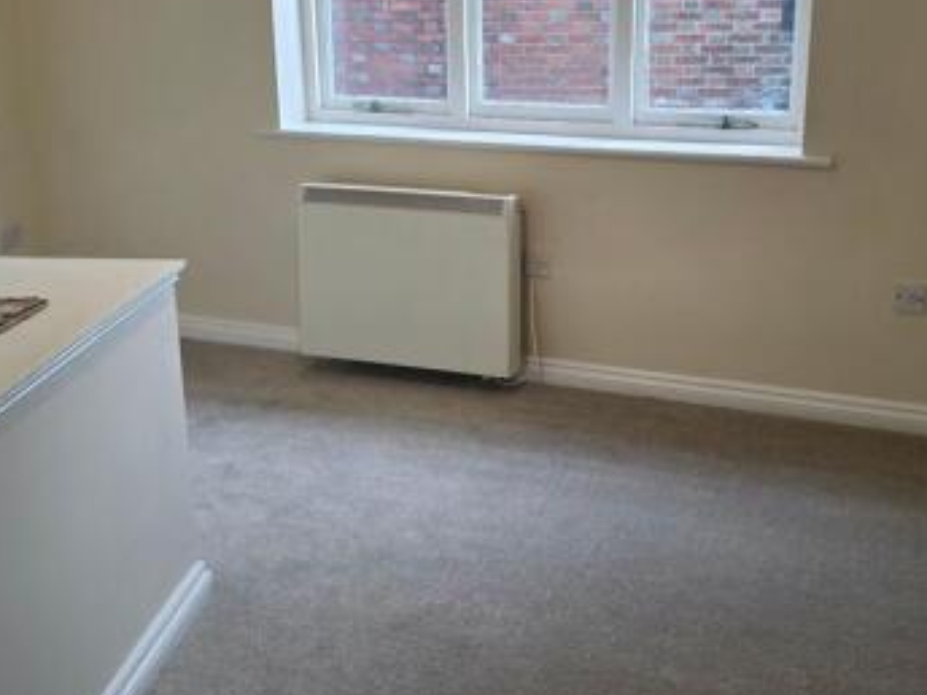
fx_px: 1044
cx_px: 513
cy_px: 201
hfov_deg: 47.8
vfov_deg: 36.2
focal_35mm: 39
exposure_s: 1/180
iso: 200
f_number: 1.7
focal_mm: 6.3
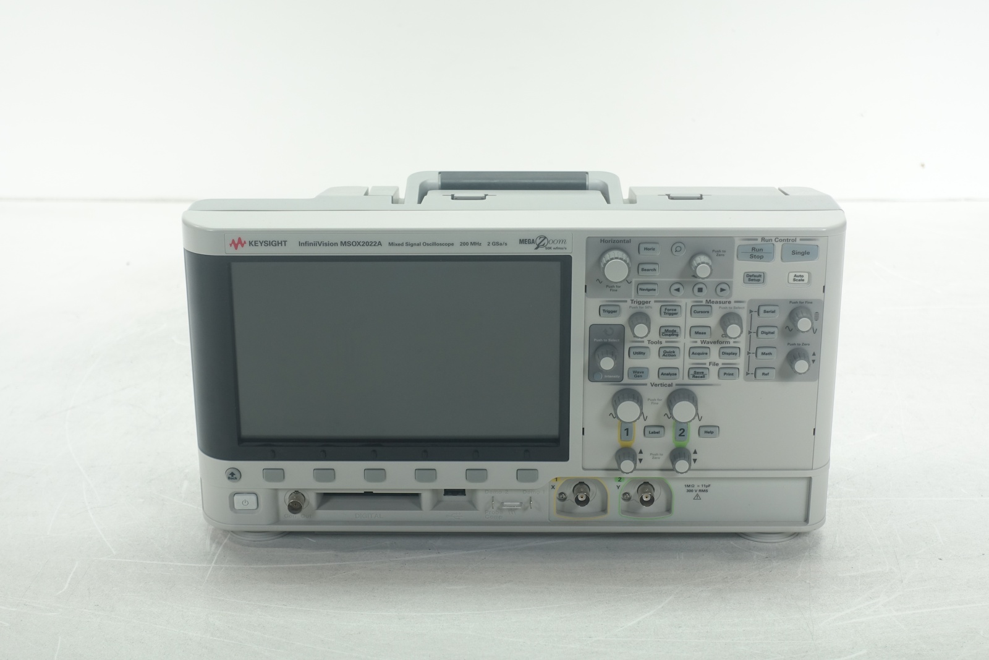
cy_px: 330
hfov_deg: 28.8
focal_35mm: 70
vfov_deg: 19.5
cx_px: 494
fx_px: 1923
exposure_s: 1/80
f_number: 3.2
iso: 125
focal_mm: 25.7
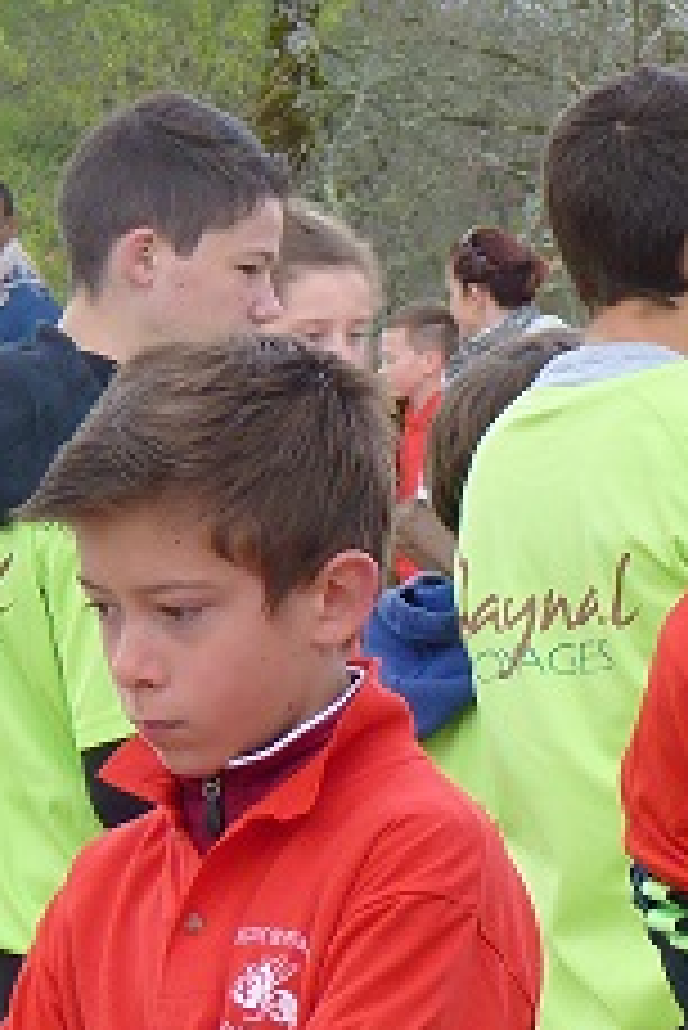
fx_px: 11763
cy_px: 936
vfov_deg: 5.0
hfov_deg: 3.3
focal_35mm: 411
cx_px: 764
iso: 80
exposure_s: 1/100
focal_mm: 20.1
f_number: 3.6
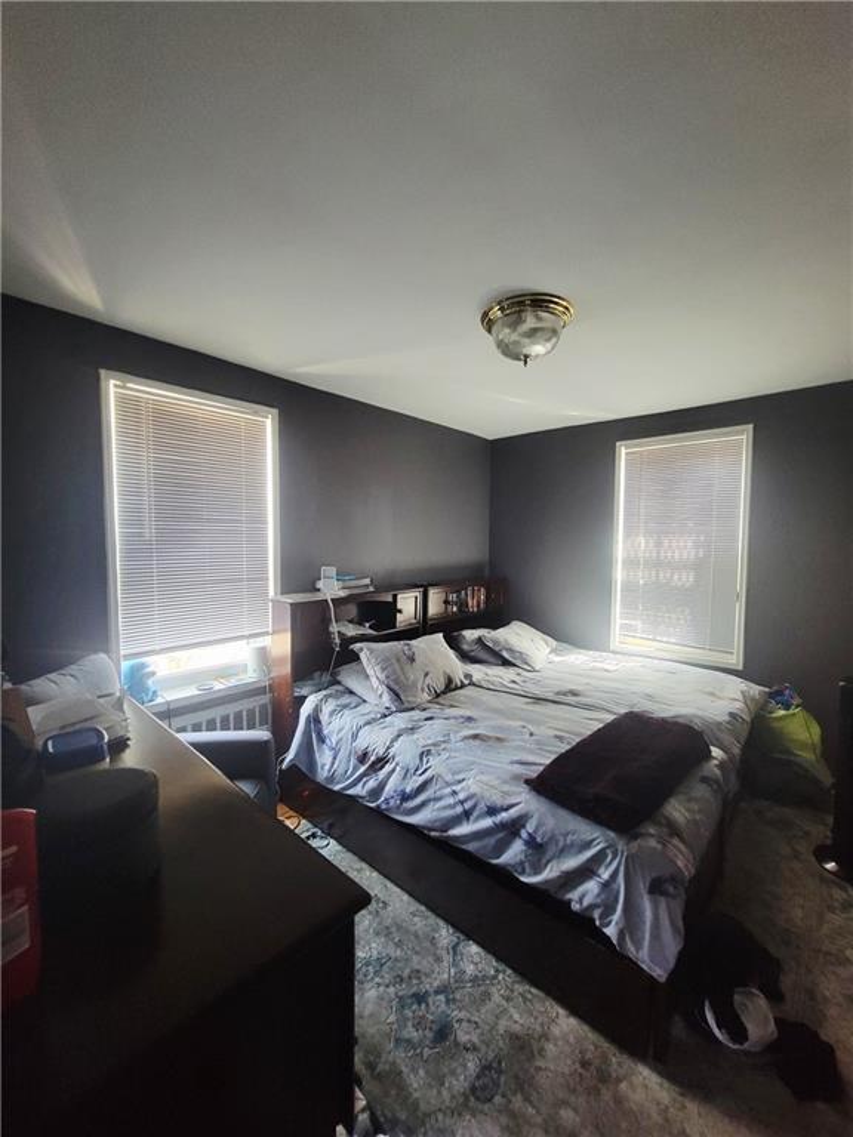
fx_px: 427
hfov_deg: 89.9
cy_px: 568
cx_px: 426
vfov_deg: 106.2
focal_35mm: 13
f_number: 2.2
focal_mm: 2.2
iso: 500
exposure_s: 1/30
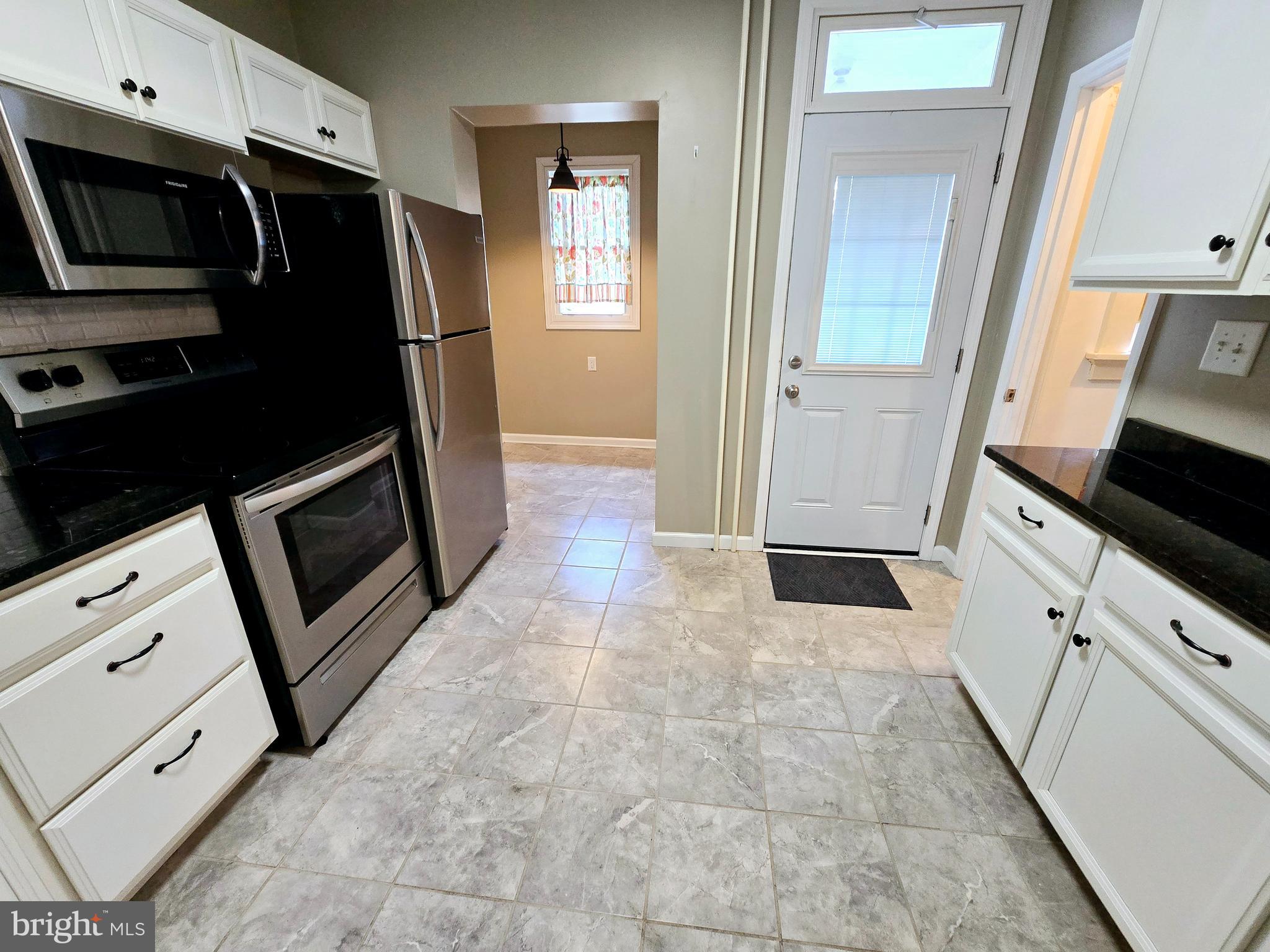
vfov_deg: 89.9
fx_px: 477
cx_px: 635
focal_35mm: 13
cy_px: 476
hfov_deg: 106.2
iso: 250
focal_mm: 2.2
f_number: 2.2
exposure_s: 1/60.2
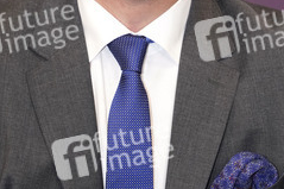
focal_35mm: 139
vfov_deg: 9.7
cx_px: 147
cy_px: -26
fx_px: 1096
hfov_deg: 14.8
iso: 2000
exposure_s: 1/125
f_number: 5.6
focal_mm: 83
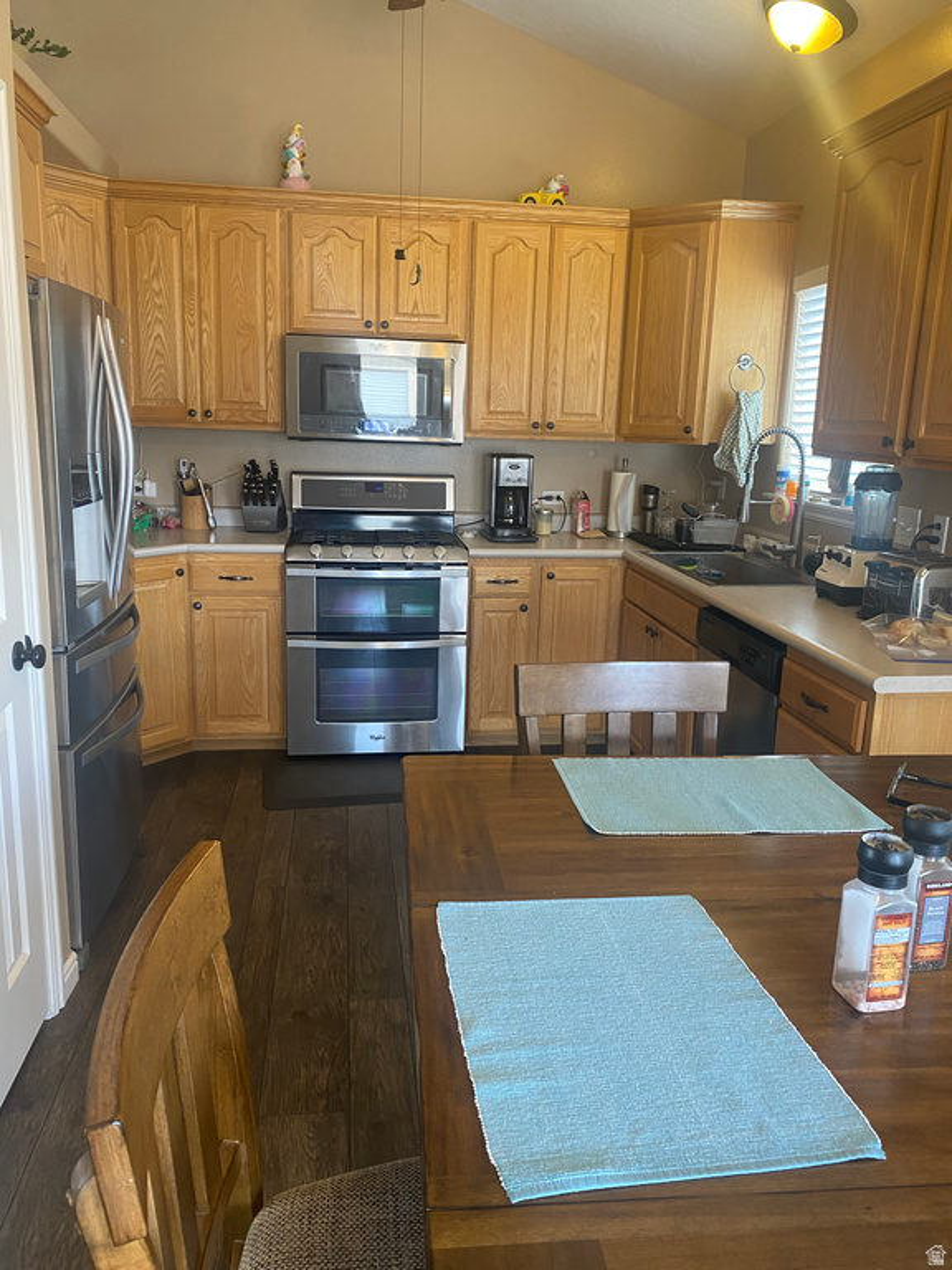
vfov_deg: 67.3
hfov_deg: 53.1
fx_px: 953
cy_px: 635
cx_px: 476
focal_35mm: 26
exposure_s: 1/60
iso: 160
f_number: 1.8
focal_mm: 4.25
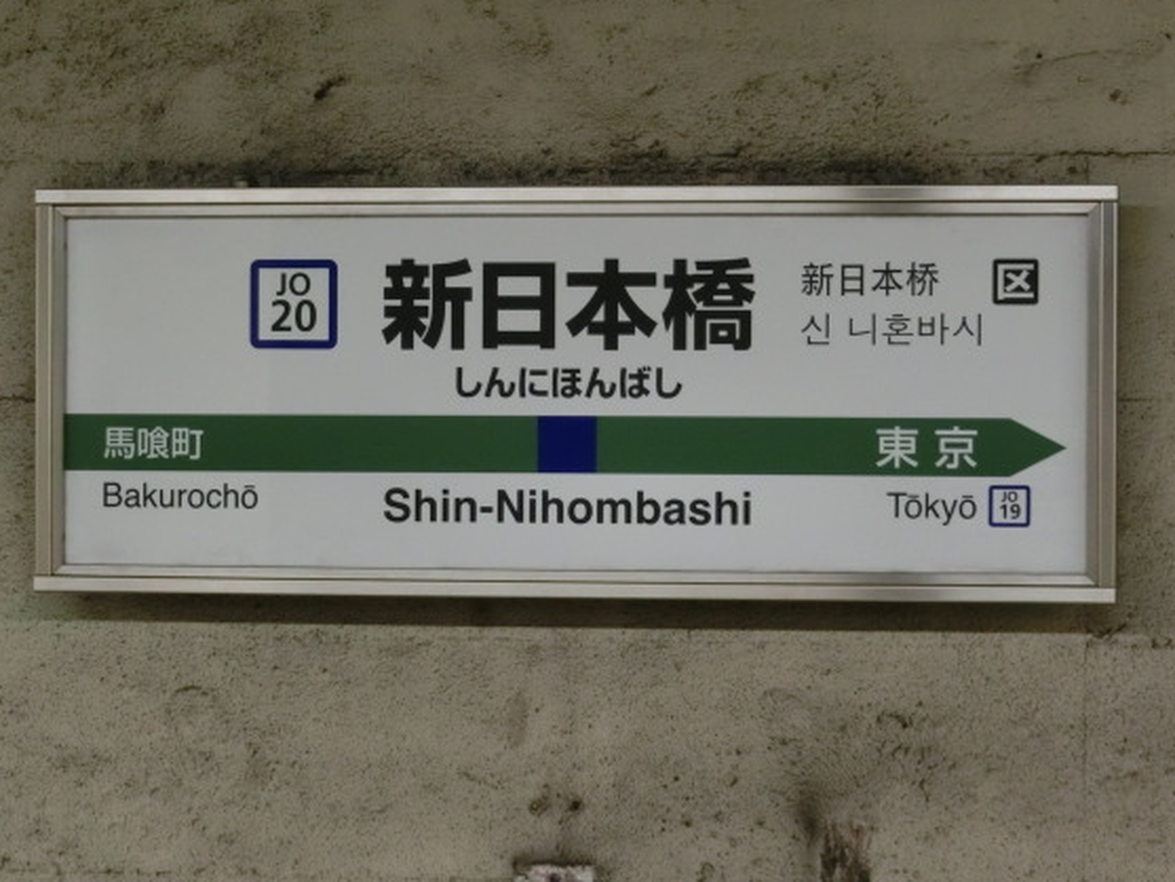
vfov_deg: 12.1
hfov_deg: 16.0
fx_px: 4176
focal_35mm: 123
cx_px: 546
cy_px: 409
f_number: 5.7
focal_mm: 19.1
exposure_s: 1/25
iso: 800
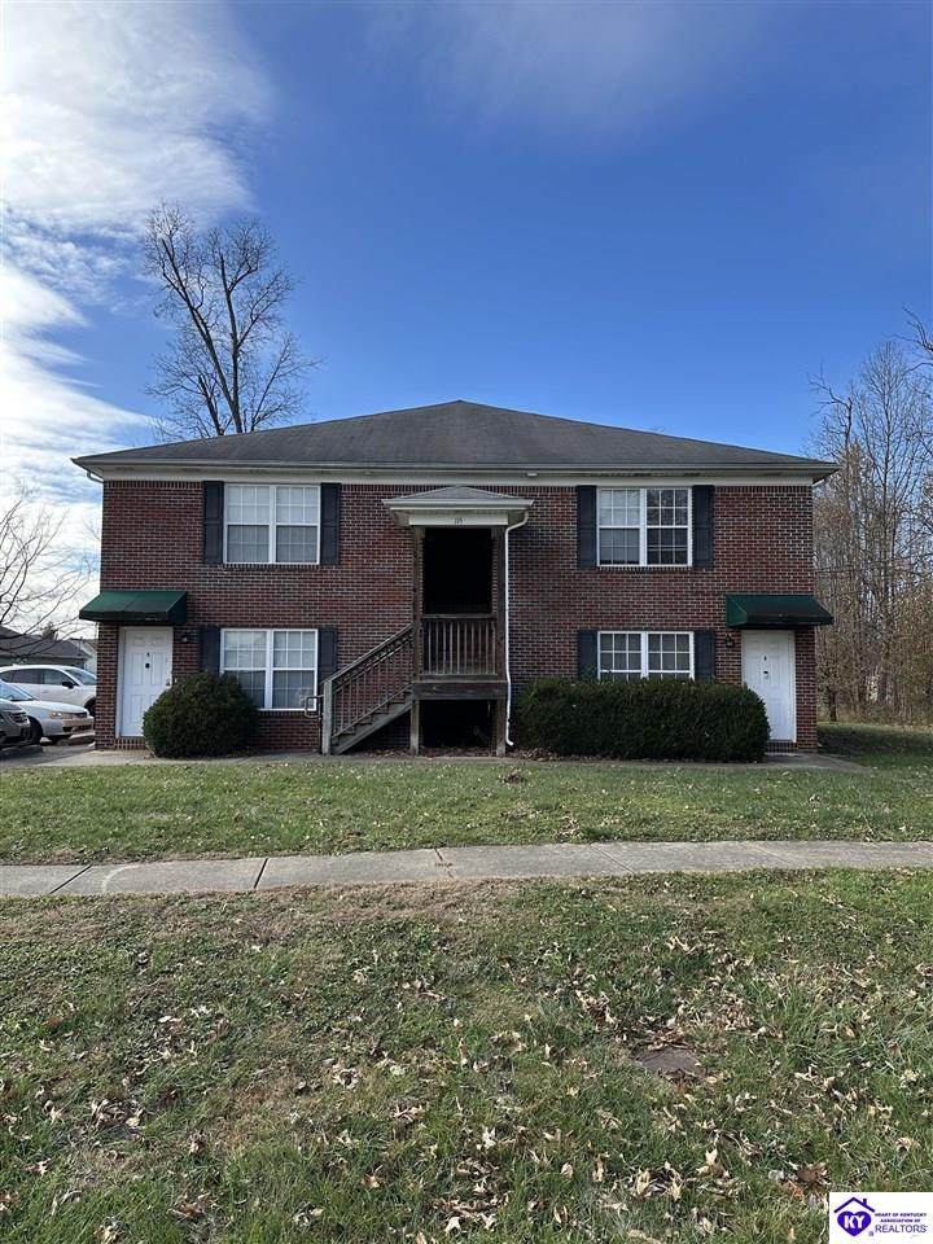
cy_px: 622
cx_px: 466
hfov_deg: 56.8
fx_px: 862
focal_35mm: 24
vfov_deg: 71.6
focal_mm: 6.86
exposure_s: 1/2299
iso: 80
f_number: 1.78
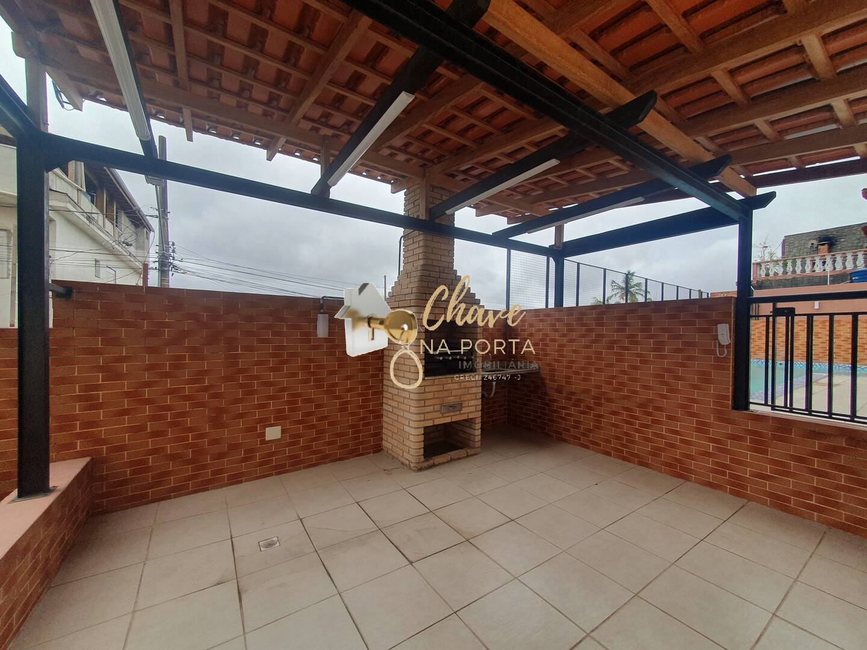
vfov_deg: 89.9
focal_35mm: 13
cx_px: 434
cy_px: 325
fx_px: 326
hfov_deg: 106.2
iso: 50
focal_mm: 1.8
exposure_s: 1/548
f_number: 2.2
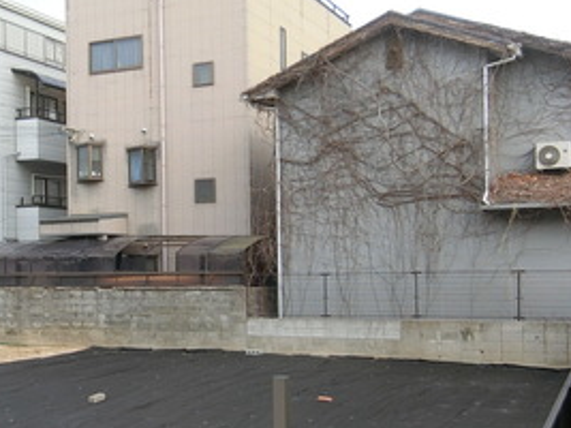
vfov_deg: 25.5
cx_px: 113
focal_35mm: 57
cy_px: 274
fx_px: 940
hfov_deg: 32.8
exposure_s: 1/500
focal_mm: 4.06
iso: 80
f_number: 2.7
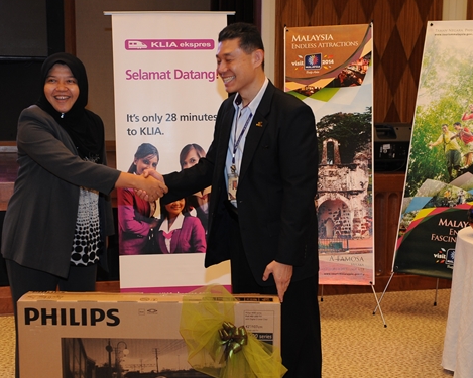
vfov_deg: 27.1
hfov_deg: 33.5
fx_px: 784
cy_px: 219
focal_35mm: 56
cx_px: 200
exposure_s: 1/60
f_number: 3.5
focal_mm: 35
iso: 1000
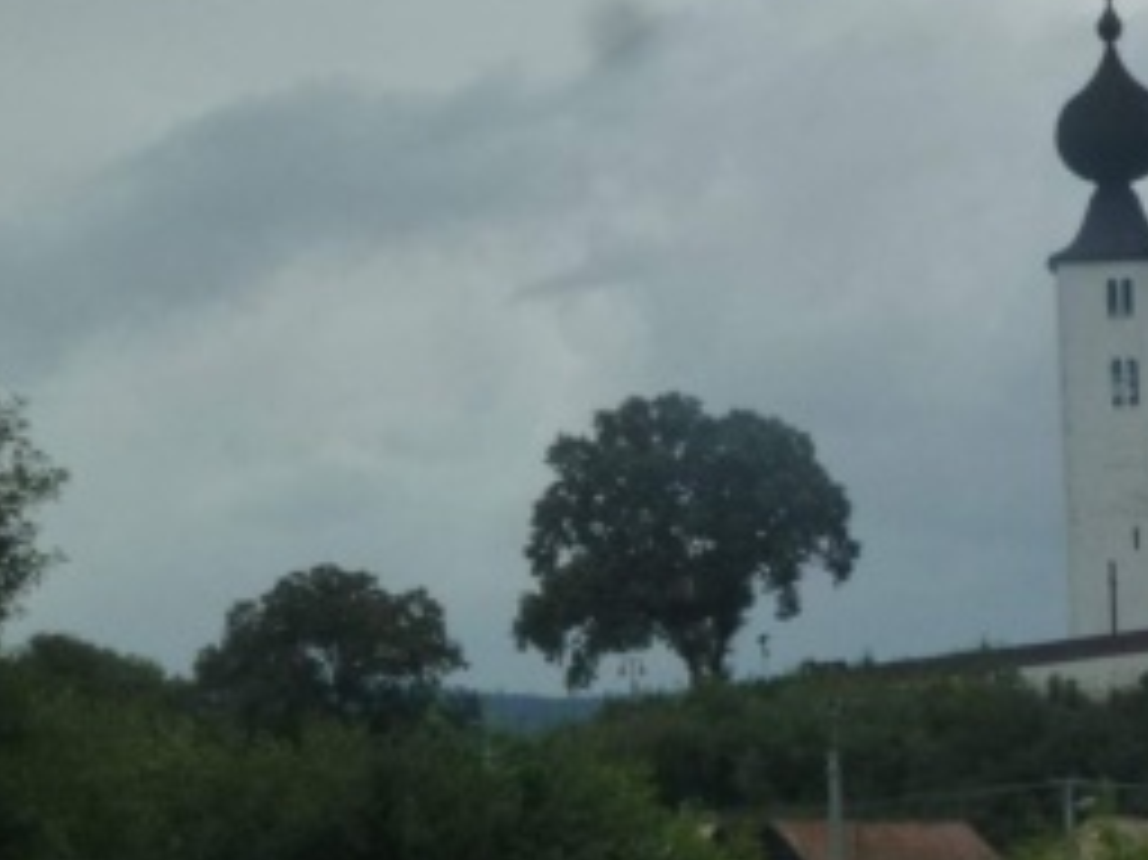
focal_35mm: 257
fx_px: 8519
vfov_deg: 5.8
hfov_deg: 7.7
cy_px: 489
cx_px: 968
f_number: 5.2
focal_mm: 23.4
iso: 160
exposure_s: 1/800
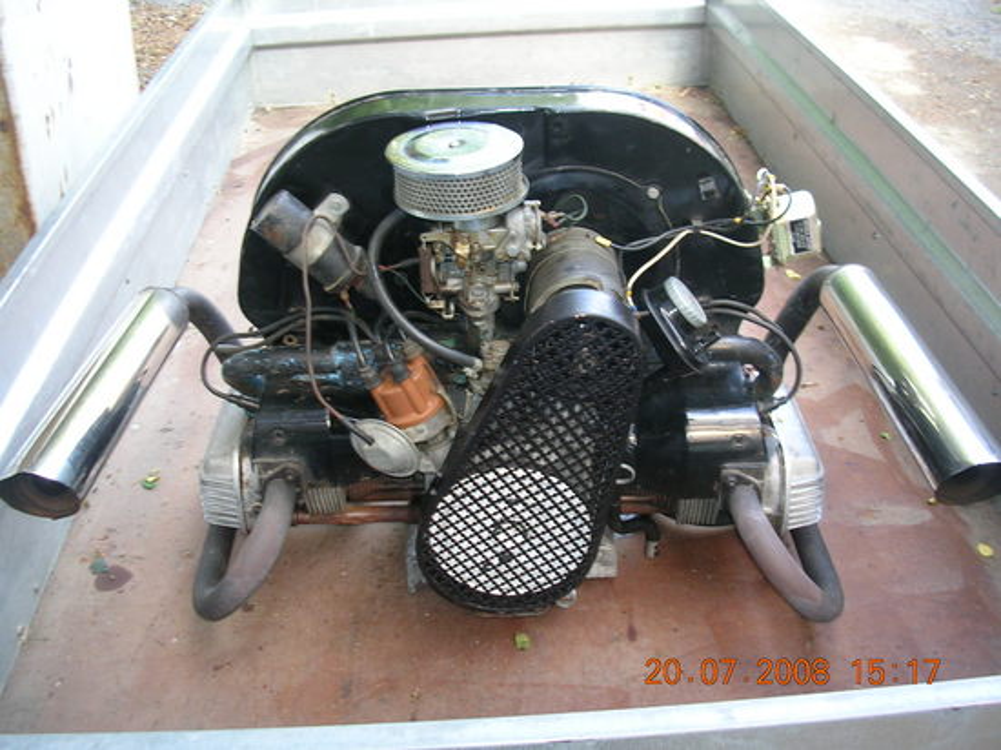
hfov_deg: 49.0
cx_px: 500
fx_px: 1098
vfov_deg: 37.7
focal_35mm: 38
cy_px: 375
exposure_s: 1/30
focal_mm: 5.8
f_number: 2.8
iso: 50
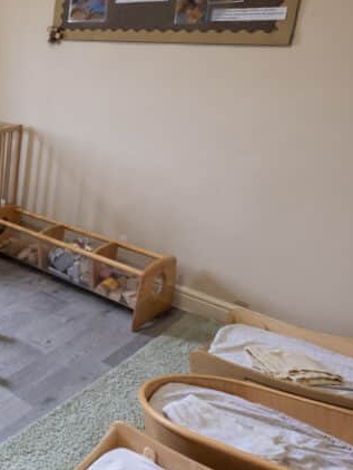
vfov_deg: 51.6
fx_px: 475
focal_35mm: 35
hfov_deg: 29.6
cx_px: -140
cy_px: 156
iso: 320
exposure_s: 1/8
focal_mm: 10
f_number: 7.1
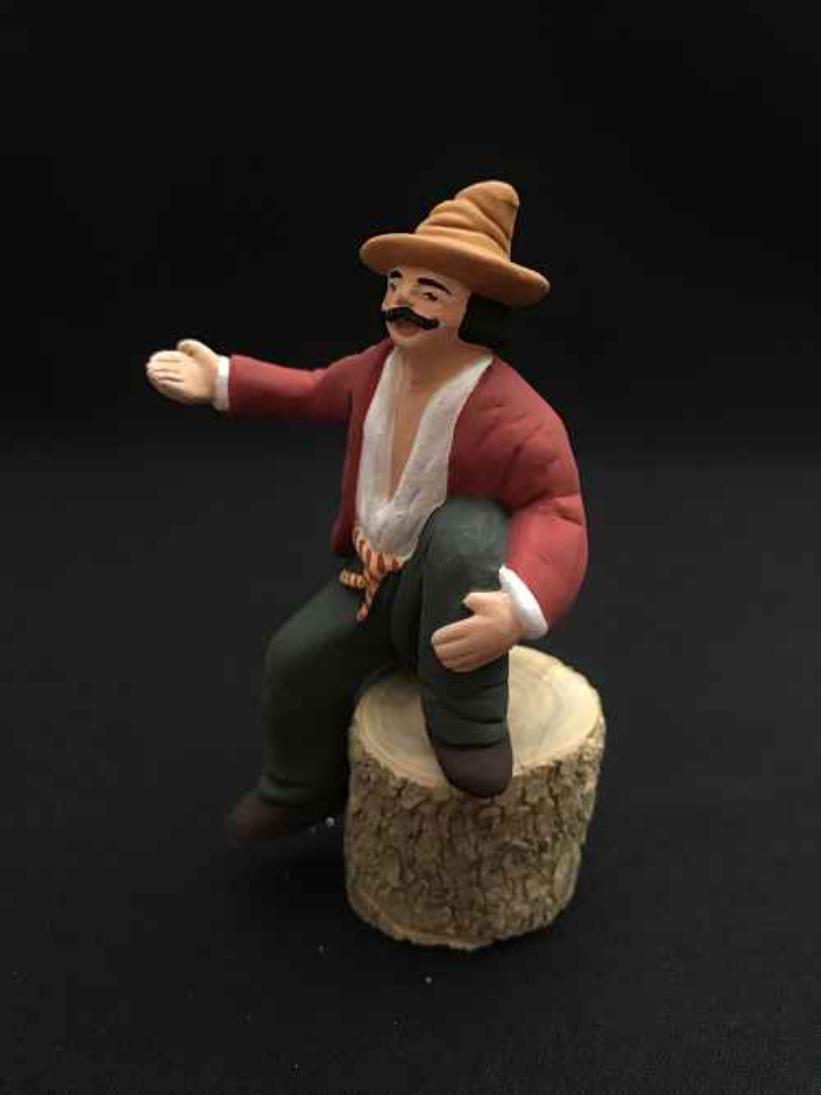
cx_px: 410
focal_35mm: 28
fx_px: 886
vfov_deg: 63.5
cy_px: 548
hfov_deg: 49.7
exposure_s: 1/11
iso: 100
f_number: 1.8
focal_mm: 3.99
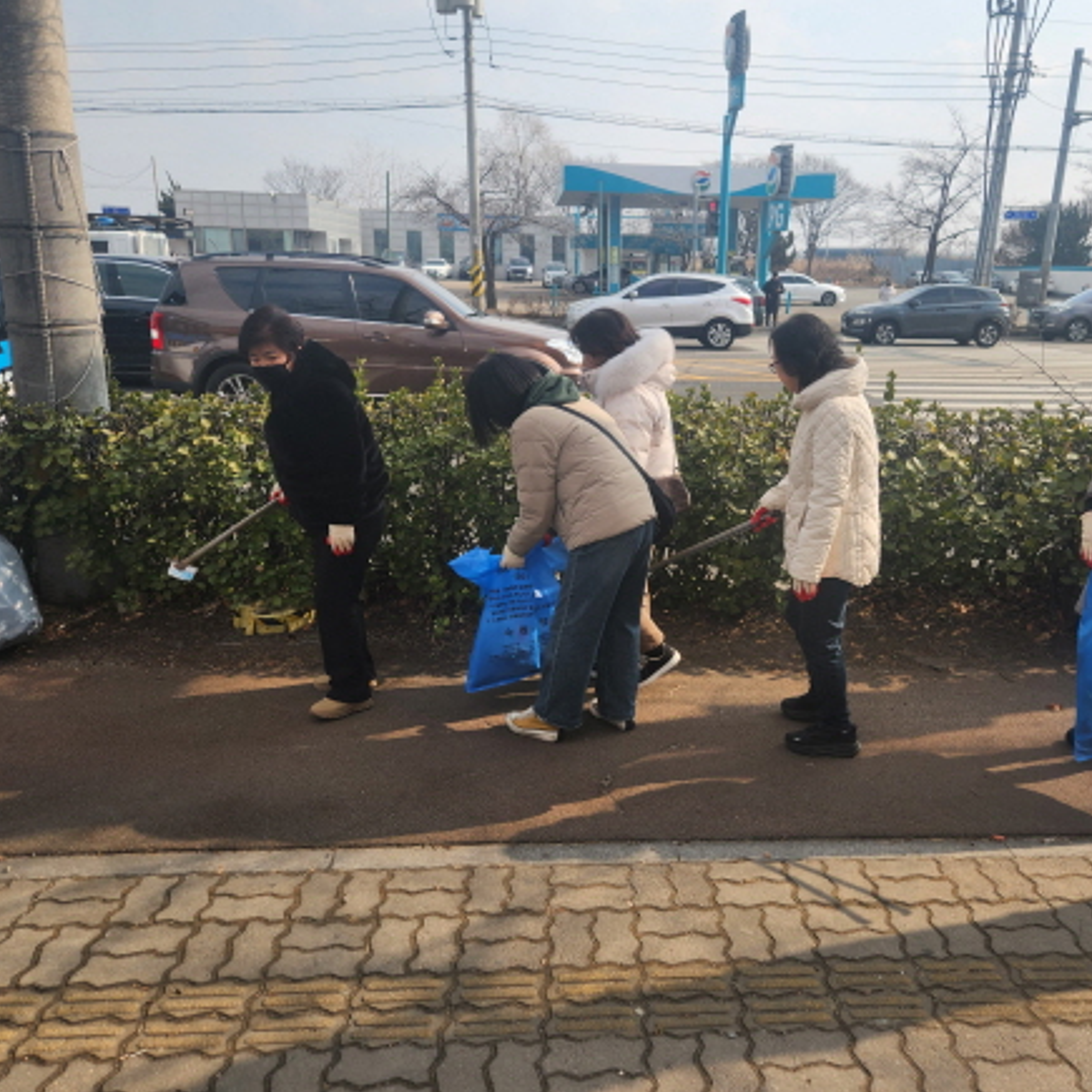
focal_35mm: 28
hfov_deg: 57.1
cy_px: 556
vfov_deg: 57.3
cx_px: 619
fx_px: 999
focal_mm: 5.4
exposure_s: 1/1202
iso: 20
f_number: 1.8
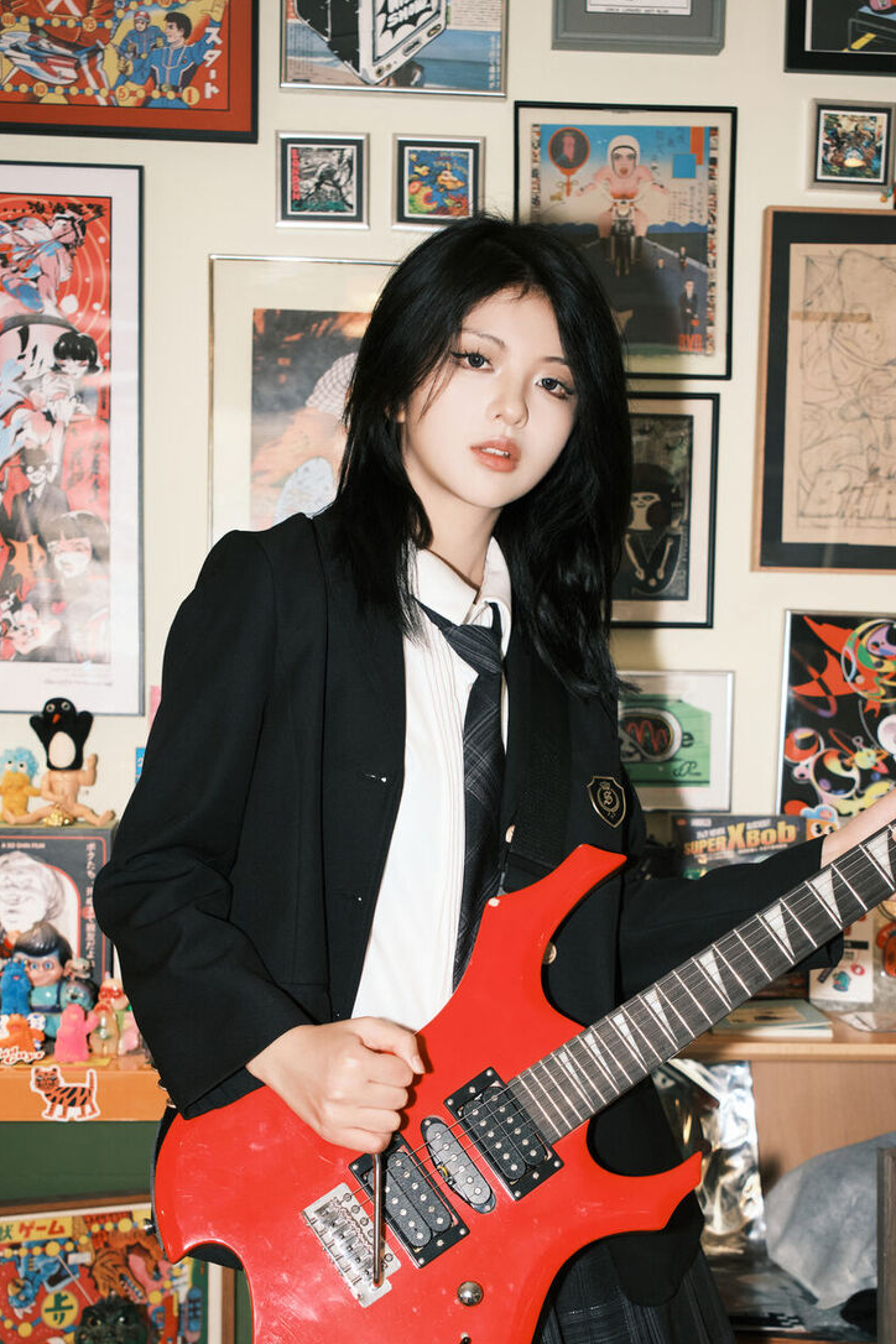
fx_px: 2165
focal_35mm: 58
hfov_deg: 23.4
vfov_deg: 34.3
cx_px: 498
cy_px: 864
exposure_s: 1/160
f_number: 3.2
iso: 1000
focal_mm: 26.4
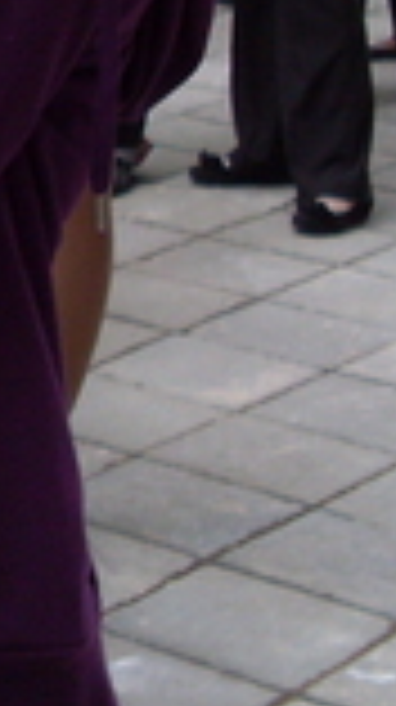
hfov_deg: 7.5
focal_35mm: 145
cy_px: -56
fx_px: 2714
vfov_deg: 14.5
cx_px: -716
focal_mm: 6.3
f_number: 2.8
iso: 100
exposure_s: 1/90
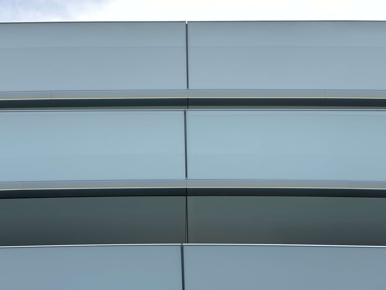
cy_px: 145
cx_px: 193
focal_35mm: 48
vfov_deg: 30.3
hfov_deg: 39.7
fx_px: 535
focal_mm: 6.86
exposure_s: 1/864
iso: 64
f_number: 1.78
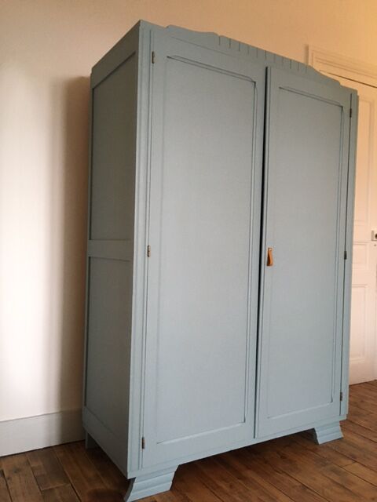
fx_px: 421
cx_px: 188
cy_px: 251
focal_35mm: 29
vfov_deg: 61.7
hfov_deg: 48.2
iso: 200
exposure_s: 1/33
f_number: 2.2
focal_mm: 4.15
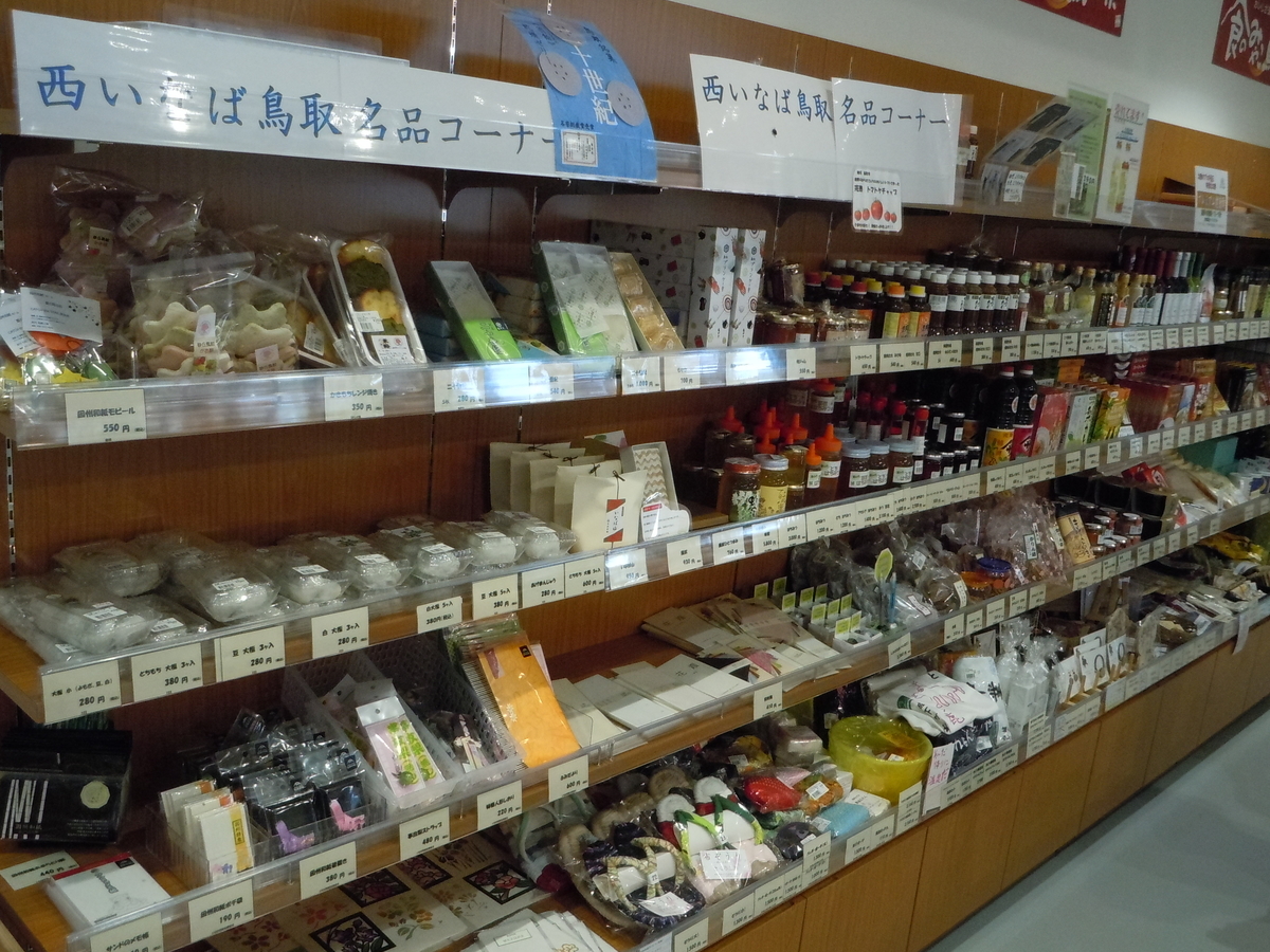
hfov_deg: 55.4
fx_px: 1211
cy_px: 476
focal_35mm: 33
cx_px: 635
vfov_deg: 42.9
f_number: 4
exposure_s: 1/125
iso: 500
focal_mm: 5.9
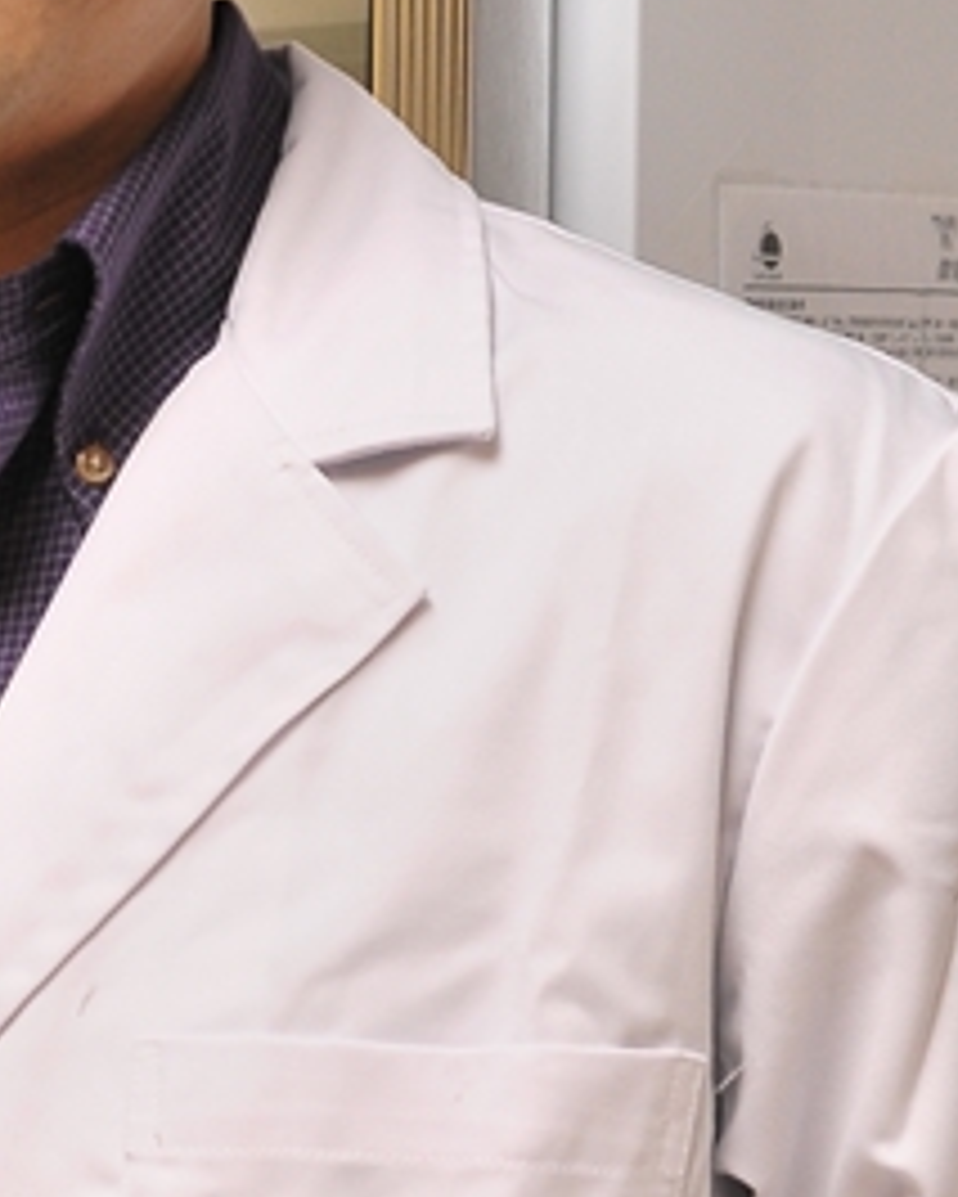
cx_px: -182
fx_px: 4853
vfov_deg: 14.0
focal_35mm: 137
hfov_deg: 11.1
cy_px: 747
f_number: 8
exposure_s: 1/60
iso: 1000
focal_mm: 38
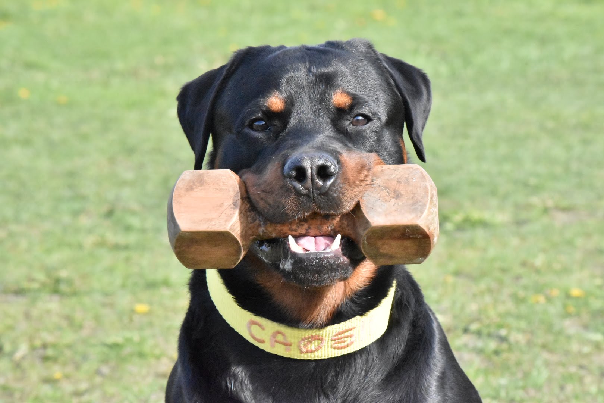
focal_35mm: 165
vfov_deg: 8.3
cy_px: 202
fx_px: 2768
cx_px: 302
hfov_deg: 12.5
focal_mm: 110
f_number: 10
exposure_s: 1/3200
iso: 6400
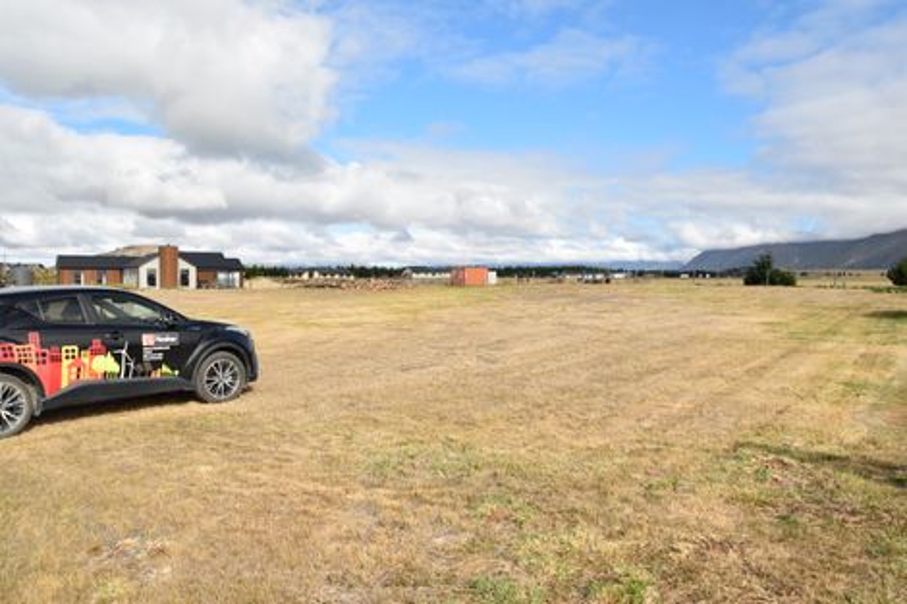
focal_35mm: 28
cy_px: 302
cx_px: 454
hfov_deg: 64.6
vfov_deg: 45.6
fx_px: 718
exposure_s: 1/400
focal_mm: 19
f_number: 10
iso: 200
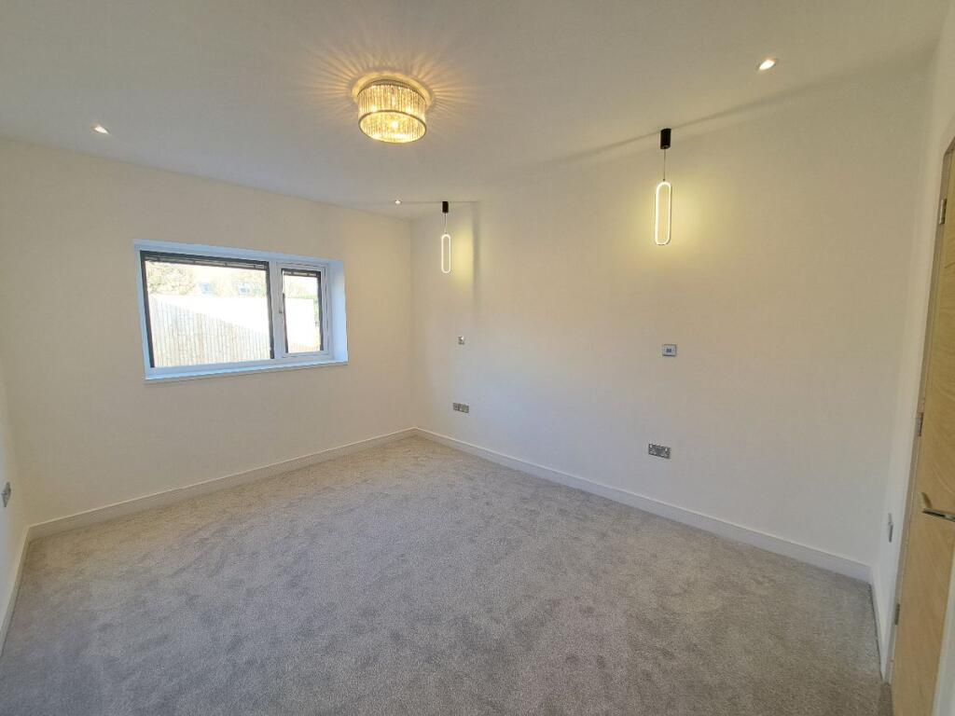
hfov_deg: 106.2
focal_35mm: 13
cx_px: 478
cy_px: 358
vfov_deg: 89.9
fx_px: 359
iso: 50
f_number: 2.2
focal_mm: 1.74
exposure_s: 1/50
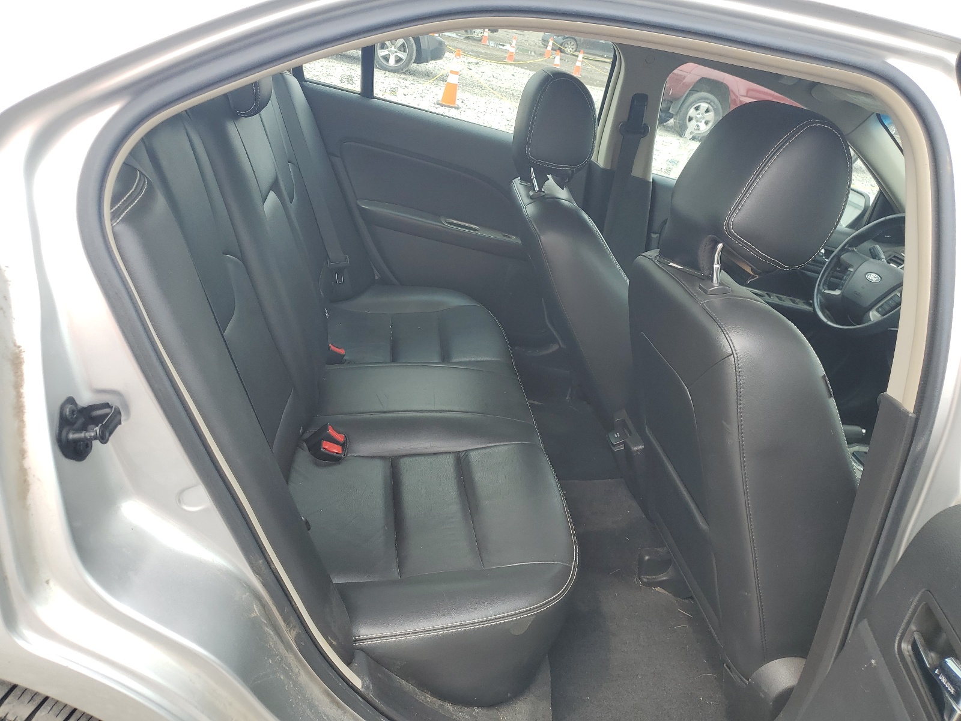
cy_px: 360
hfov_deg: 67.3
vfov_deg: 53.1
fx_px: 722
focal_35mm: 26
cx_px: 480
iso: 50
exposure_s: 1/667
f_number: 1.5
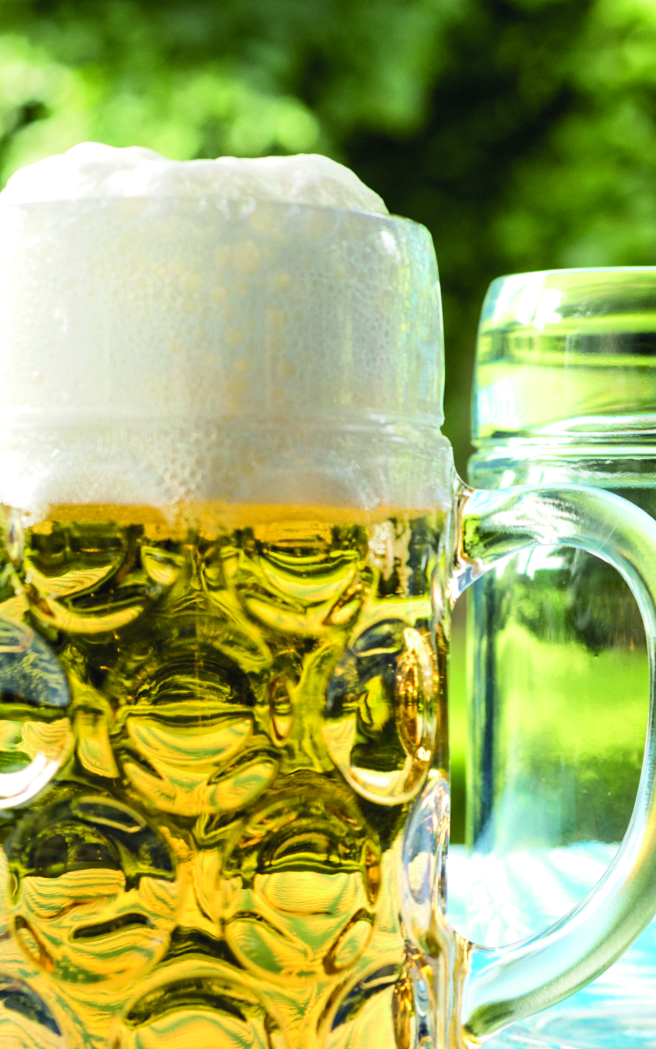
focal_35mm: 98
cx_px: 694
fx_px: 2803
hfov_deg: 13.1
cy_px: 630
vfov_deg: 21.2
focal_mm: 50
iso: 400
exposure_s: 1/250
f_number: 4.5
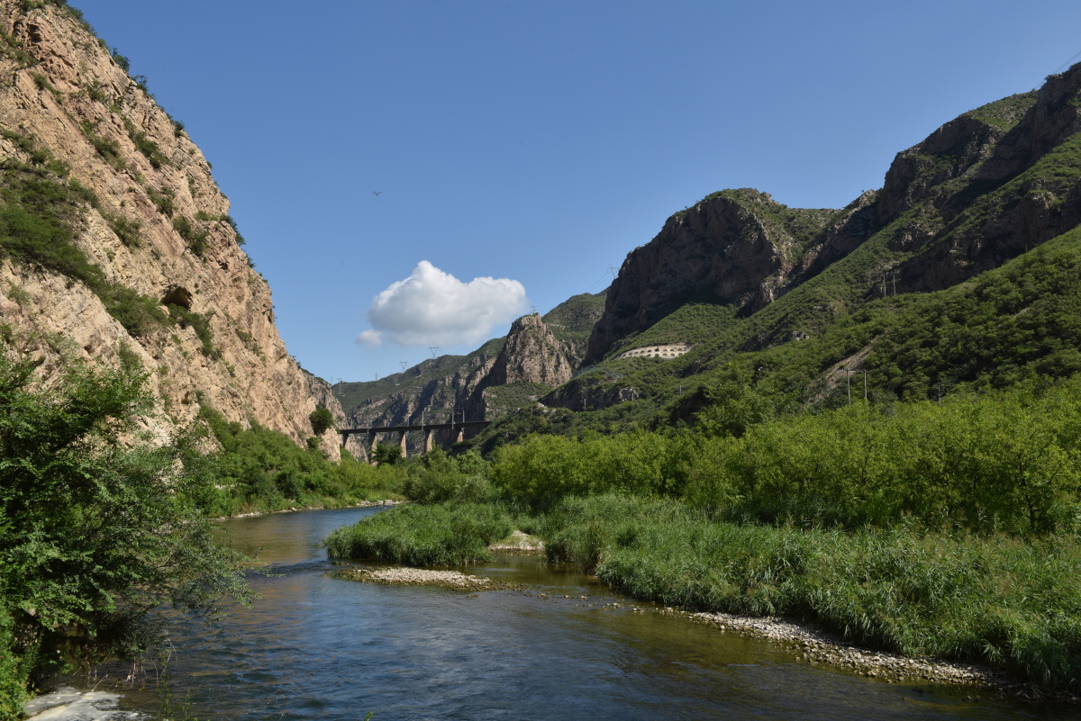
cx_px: 540
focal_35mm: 36
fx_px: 1081
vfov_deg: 36.9
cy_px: 360
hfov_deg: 53.1
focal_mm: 36
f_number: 11
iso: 200
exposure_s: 1/320
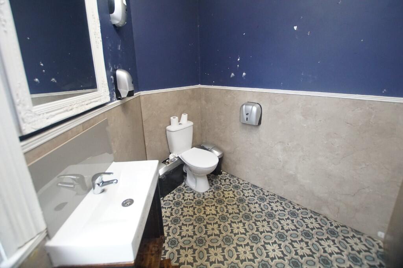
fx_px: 168
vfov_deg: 77.3
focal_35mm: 15
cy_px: 134
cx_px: 202
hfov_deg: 100.4
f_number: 3.5
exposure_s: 1/160
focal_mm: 10
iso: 2500
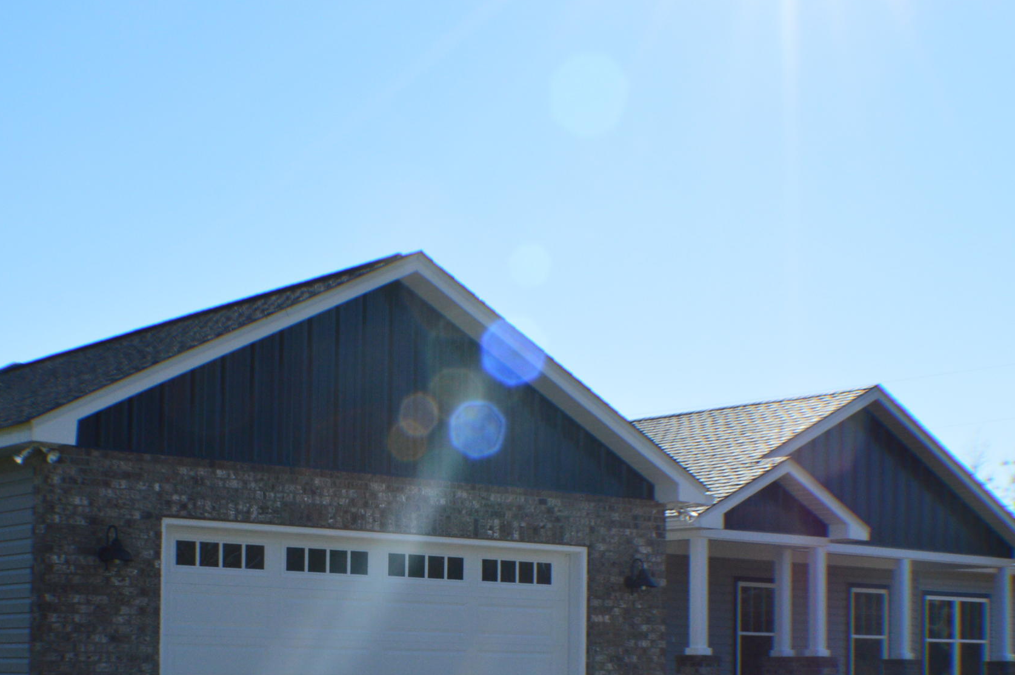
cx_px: 456
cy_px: 566
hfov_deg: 26.0
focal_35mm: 78
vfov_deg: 17.3
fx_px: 2194
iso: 400
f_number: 11
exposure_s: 1/400
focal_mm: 29
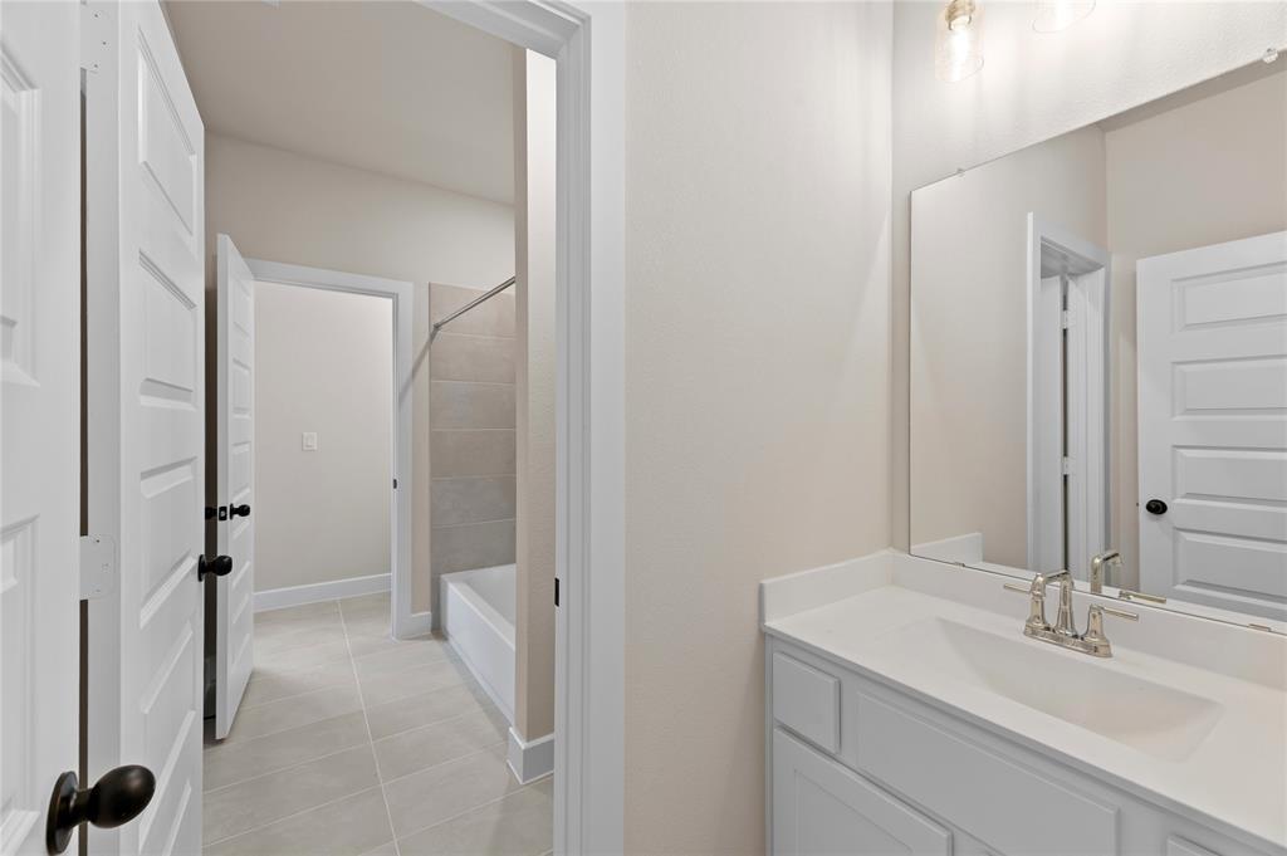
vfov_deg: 81.1
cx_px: 644
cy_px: 428
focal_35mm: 14
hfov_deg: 104.3
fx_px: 500
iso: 100
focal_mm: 14
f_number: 8
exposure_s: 1/2.5
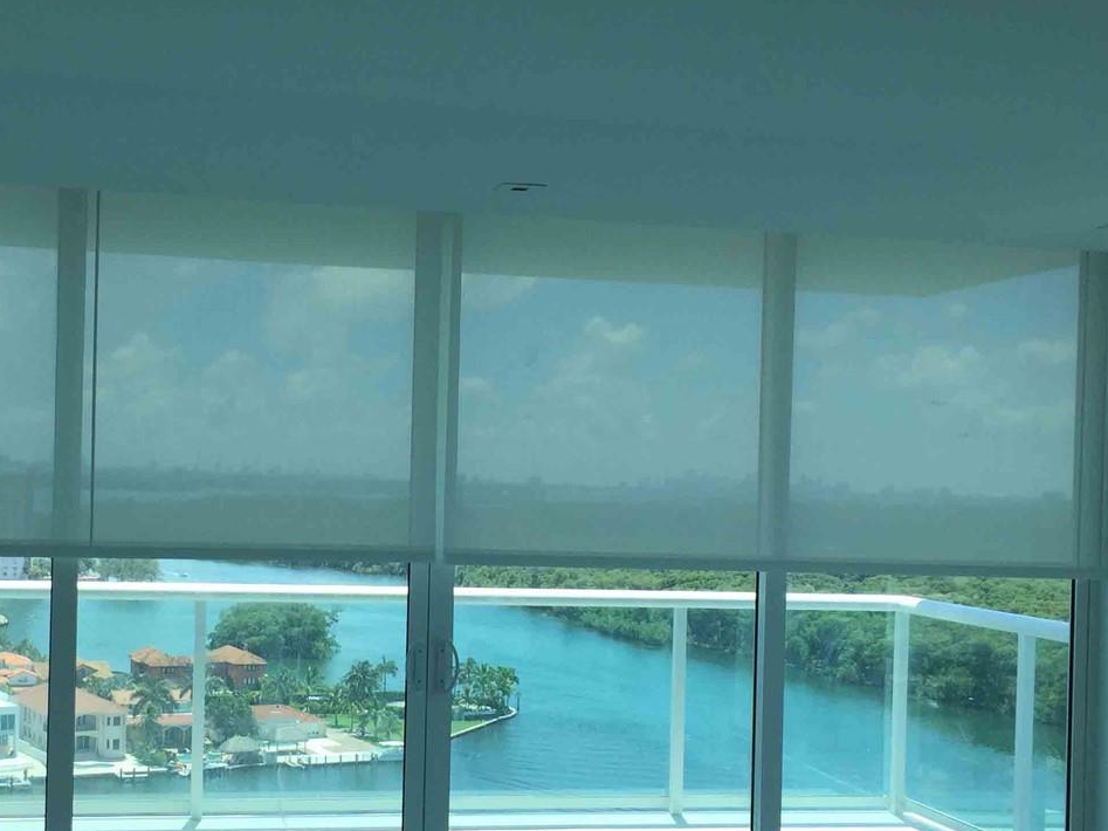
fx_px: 1568
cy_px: 500
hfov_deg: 38.6
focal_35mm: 49
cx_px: 398
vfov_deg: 29.6
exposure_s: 1/920
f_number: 2.2
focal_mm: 4.15
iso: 32
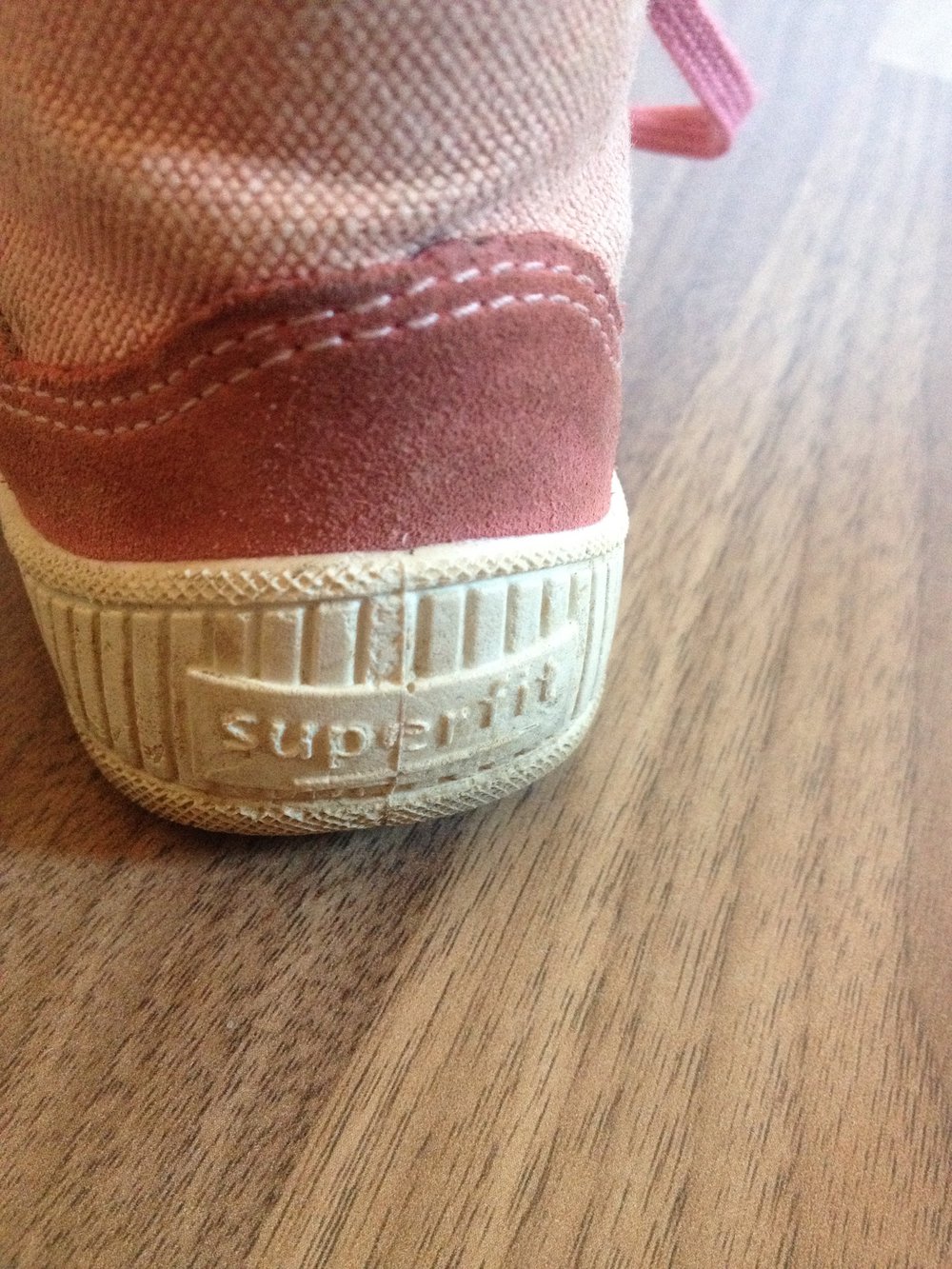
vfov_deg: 52.6
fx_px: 1283
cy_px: 634
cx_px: 476
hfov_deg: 40.7
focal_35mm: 35
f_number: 2.4
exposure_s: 1/17
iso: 400
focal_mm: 4.28
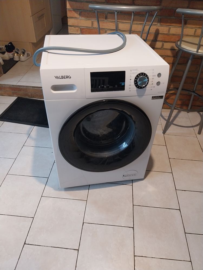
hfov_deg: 53.1
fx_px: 203
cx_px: 102
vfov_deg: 67.3
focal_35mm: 26
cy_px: 135
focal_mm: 4
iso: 320
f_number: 1.8
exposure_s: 1/50
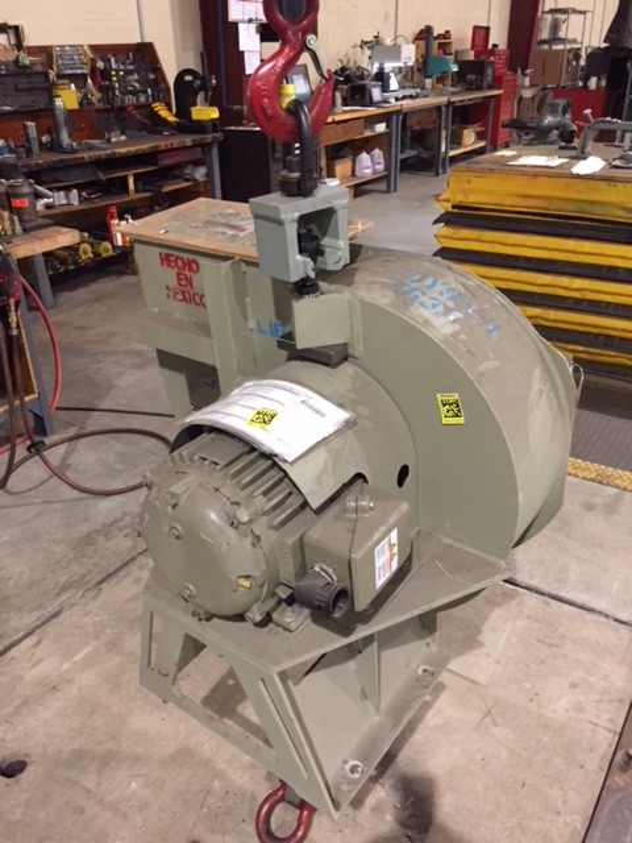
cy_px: 422
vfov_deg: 61.7
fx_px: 706
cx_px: 316
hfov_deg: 48.2
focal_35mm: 29
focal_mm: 4.15
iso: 250
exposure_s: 1/24
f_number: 2.2
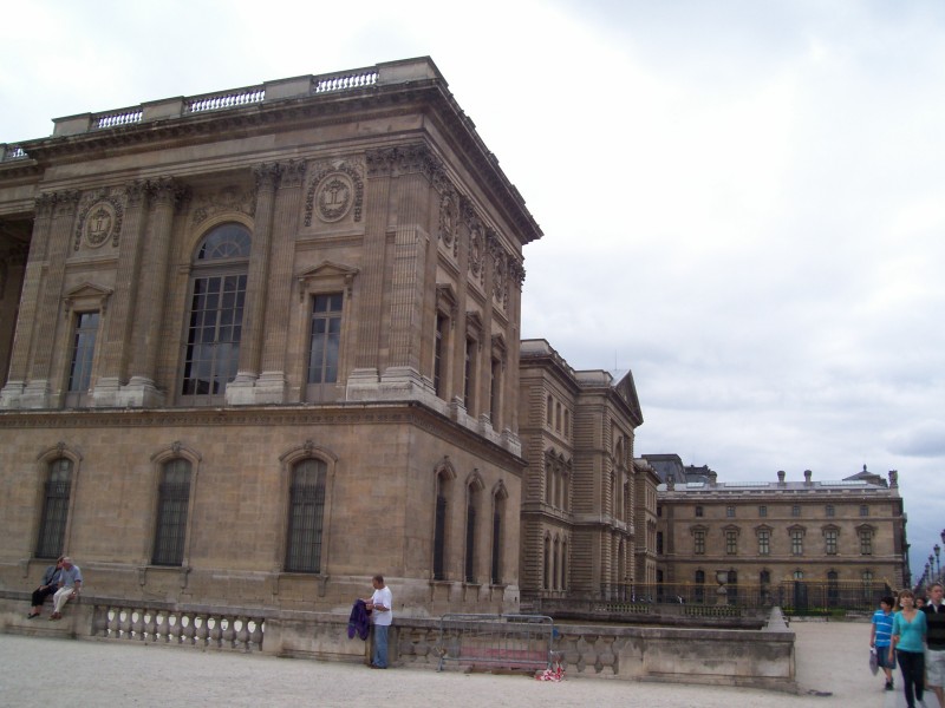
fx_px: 928
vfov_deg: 41.8
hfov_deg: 54.0
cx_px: 472
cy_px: 354
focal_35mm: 34
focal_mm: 5.6
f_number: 5.1
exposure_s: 1/285
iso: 80
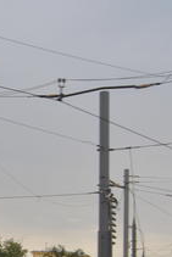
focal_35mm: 91
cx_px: -133
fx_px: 651
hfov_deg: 13.6
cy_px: 211
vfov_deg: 22.0
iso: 200
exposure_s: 1/100
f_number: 5
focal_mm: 20
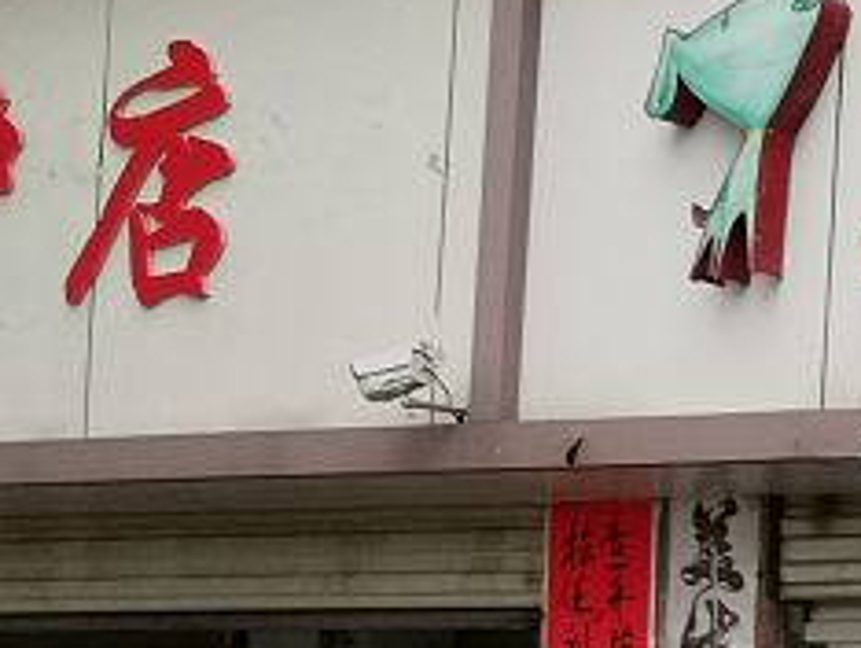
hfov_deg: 8.8
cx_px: 2031
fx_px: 5104
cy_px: 1197
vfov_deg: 7.1
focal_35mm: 205
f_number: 1.8
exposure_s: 1/100
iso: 200
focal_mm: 5.58
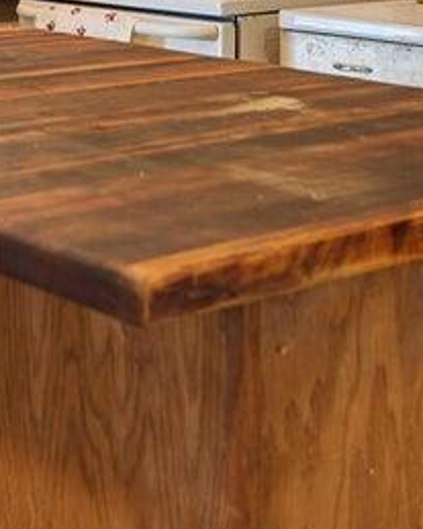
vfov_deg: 19.9
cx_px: 53
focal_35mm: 89
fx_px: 1394
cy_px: -145
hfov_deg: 17.0
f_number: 3.2
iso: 1250
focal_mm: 16
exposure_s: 1/20
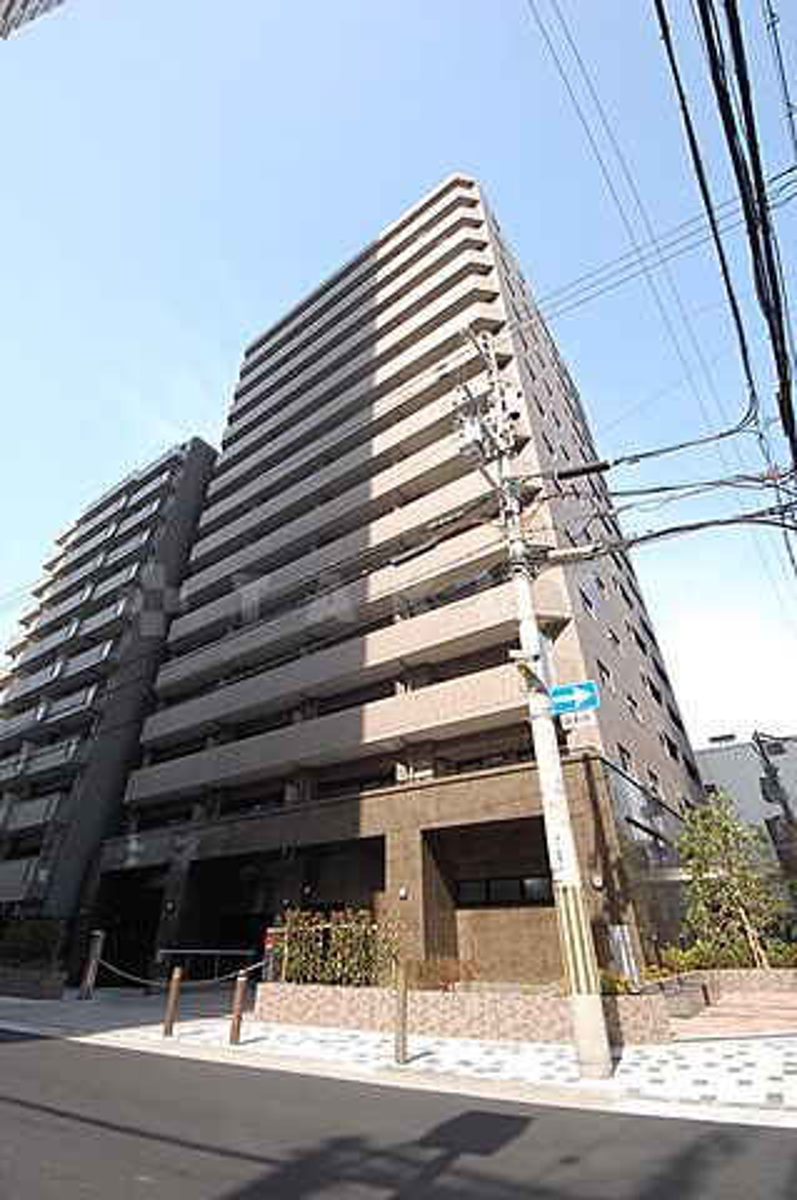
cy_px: 600
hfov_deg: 77.2
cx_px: 398
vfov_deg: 100.4
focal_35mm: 15
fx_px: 499
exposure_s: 1/200
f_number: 10
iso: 400
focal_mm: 10
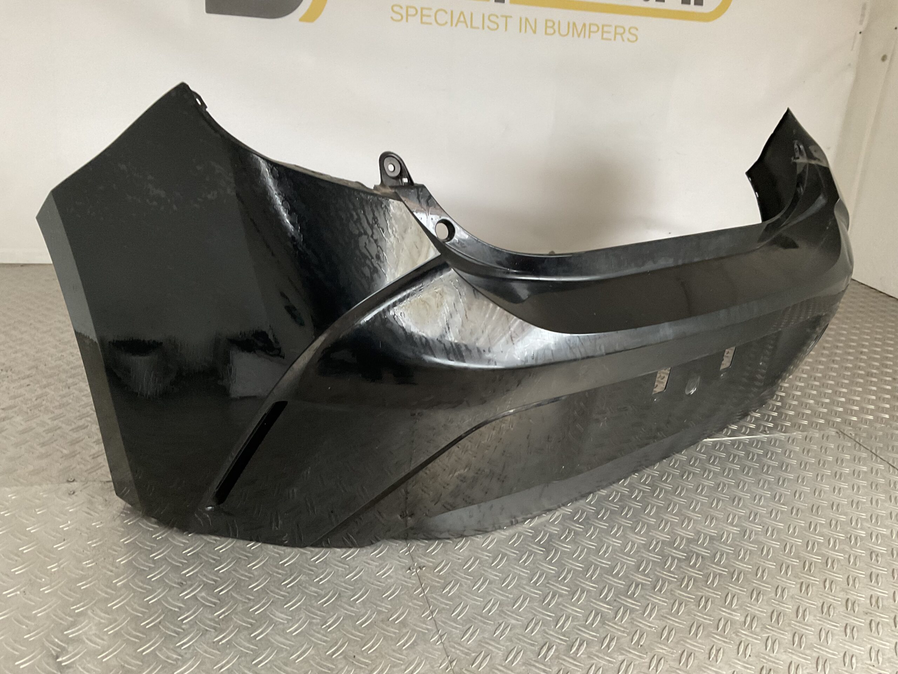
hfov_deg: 61.7
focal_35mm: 29
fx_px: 752
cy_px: 337
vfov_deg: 48.2
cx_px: 449
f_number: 1.8
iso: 200
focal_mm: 3
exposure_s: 1/50
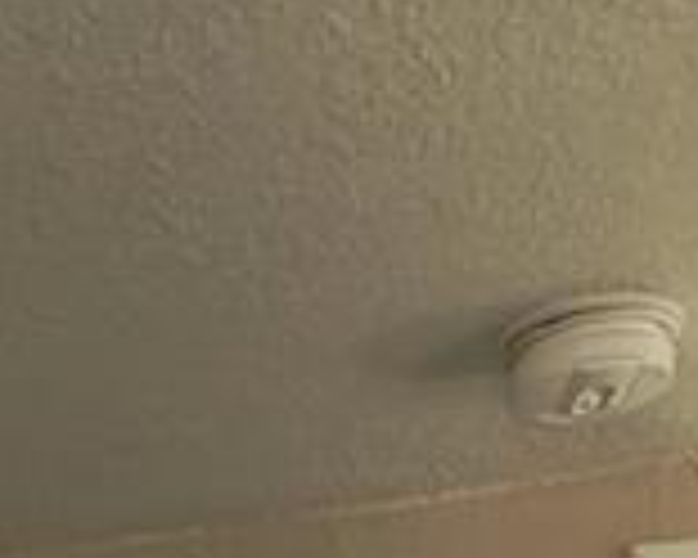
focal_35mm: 90
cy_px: 1708
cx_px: 140
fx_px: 1859
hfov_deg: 21.0
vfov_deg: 10.8
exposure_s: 1/99
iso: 100
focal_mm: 2.22
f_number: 2.2
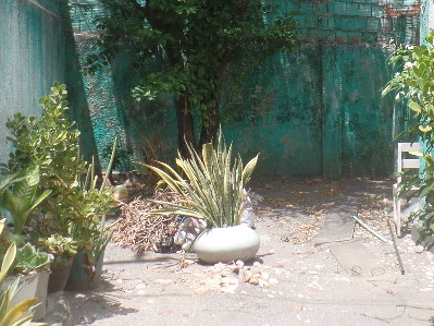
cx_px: 352
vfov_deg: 24.7
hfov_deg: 31.8
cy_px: 107
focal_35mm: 59
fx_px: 739
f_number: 3.5
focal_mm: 4.1
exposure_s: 1/750
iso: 80
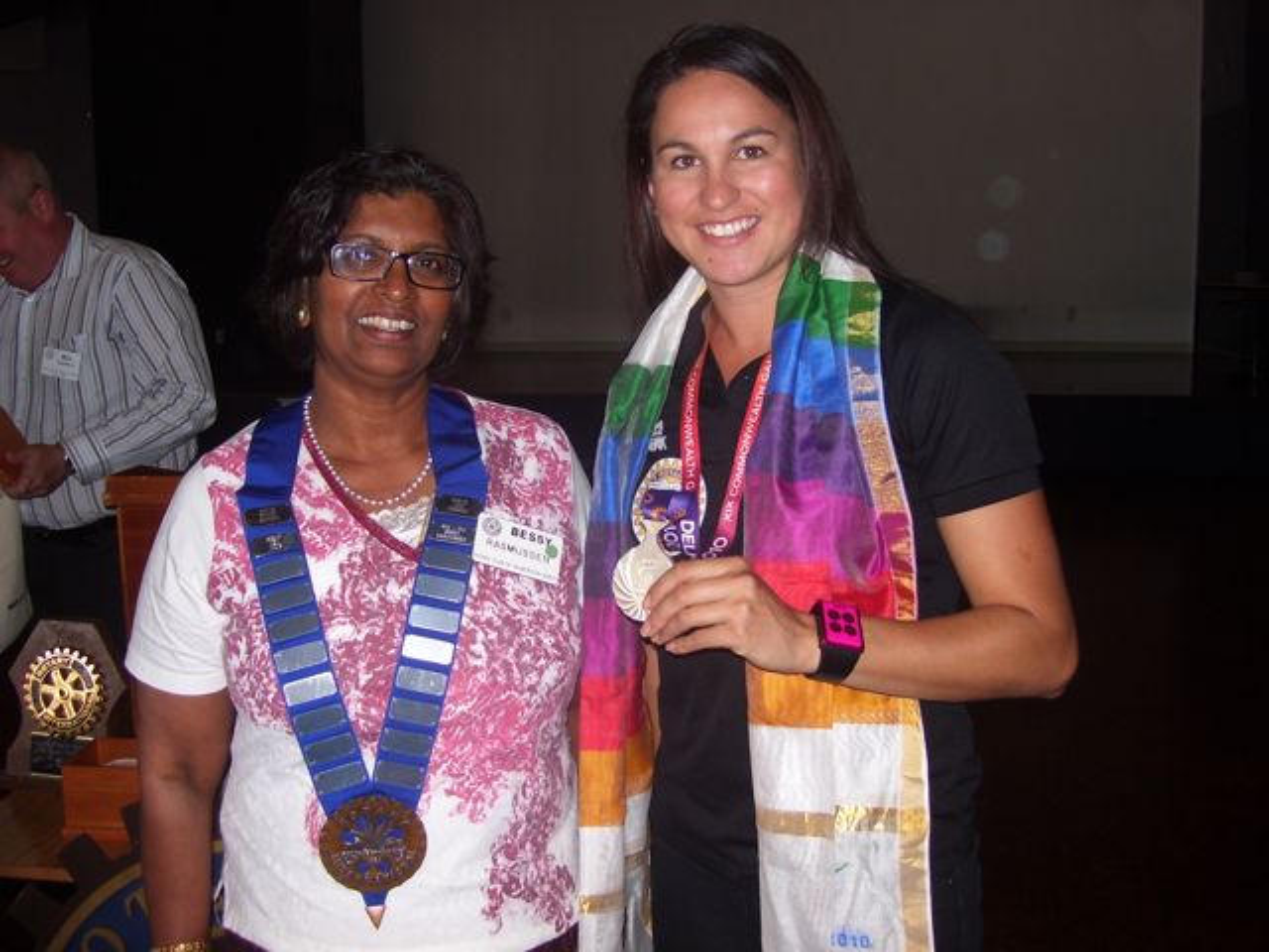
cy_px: 476
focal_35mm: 36
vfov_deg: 39.7
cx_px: 634
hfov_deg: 51.4
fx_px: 1320
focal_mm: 6
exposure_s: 1/60
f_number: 2.7
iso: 80
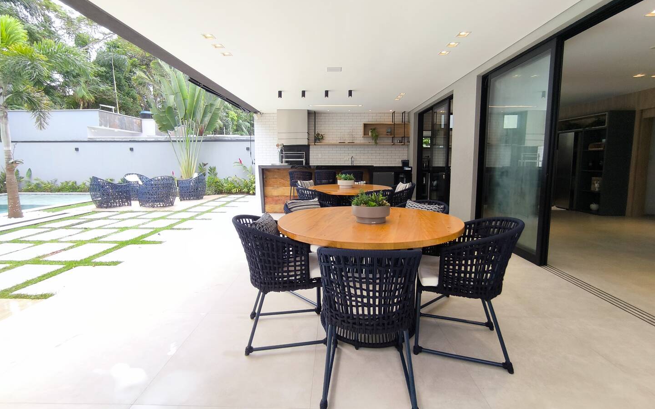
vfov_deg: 67.9
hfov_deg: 94.4
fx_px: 303
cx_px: 328
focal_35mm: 17
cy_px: 186
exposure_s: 1/133
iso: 50
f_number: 2.2
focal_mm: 1.65
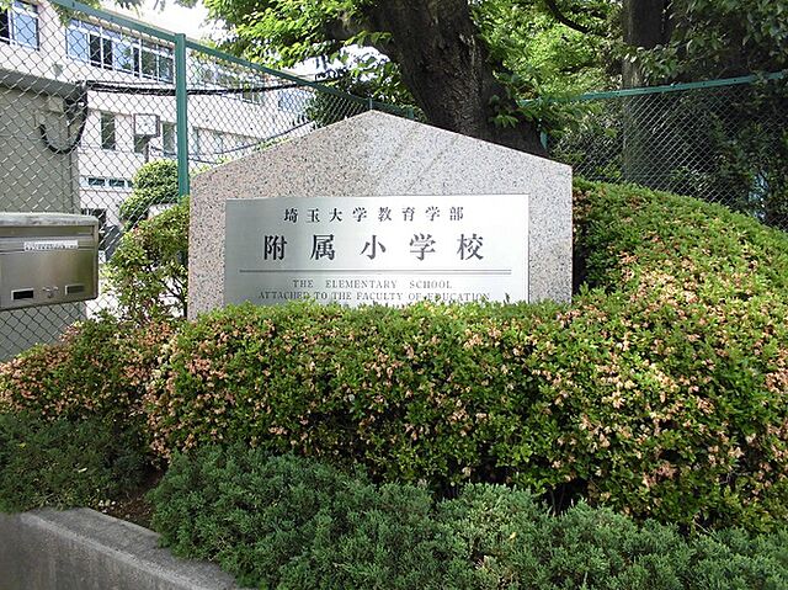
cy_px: 295
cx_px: 394
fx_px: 591
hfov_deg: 67.3
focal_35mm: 26
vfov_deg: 53.0
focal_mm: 4.6
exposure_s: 1/100
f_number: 3.5
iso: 100
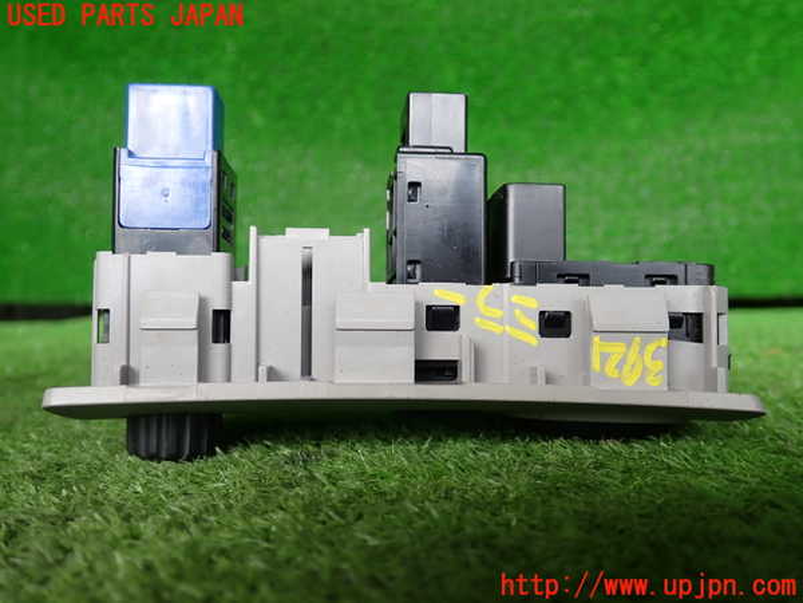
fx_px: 742
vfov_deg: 44.2
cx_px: 402
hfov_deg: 56.8
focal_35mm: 32
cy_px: 302
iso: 125
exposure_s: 1/125
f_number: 2.4
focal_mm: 5.79
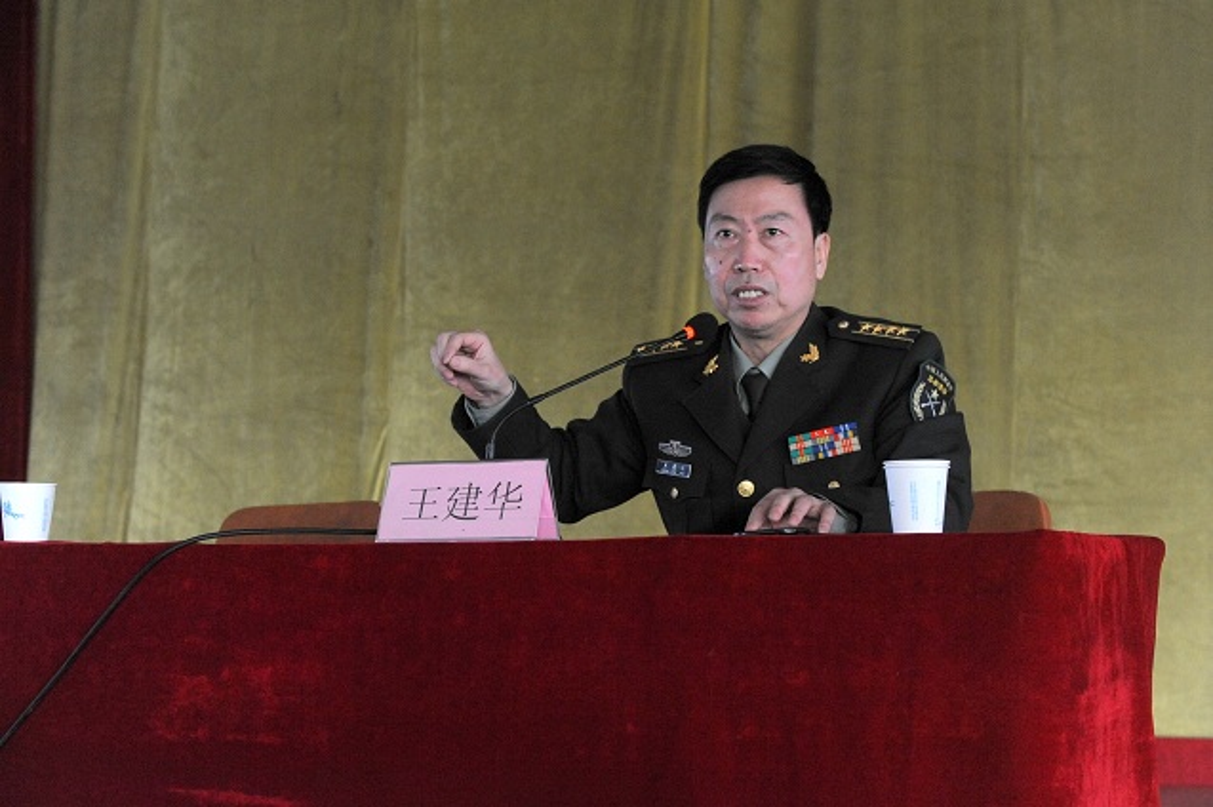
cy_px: 404
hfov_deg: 28.9
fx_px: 2357
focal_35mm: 70
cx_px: 606
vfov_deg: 19.4
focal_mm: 70
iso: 3200
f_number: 8
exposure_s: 1/100
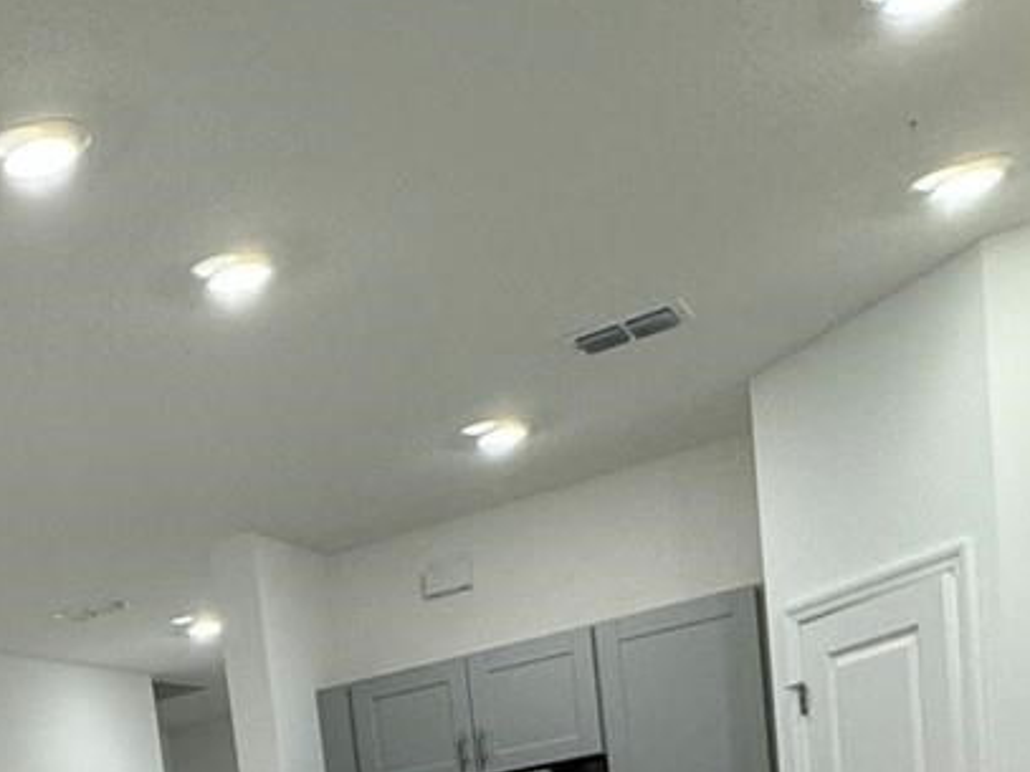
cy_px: 1225
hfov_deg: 32.1
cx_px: -13
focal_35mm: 55
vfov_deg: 21.3
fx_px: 1636
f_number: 2.2
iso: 200
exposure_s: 1/120
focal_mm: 2.22
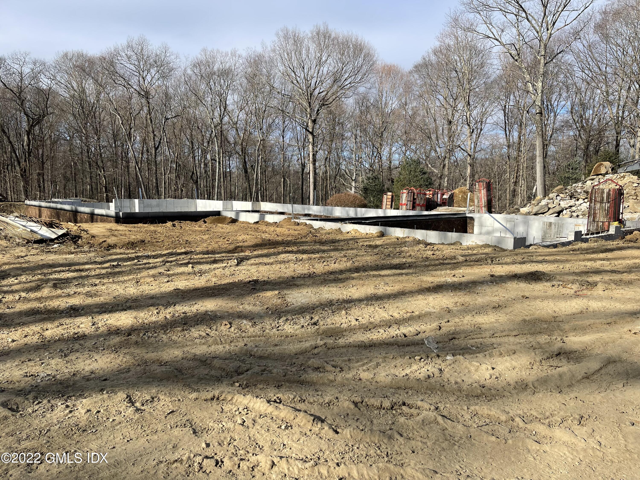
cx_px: 320
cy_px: 240
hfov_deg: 67.3
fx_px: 481
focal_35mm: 26
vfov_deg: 53.1
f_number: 1.6
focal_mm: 5.1
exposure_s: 1/2545
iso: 32
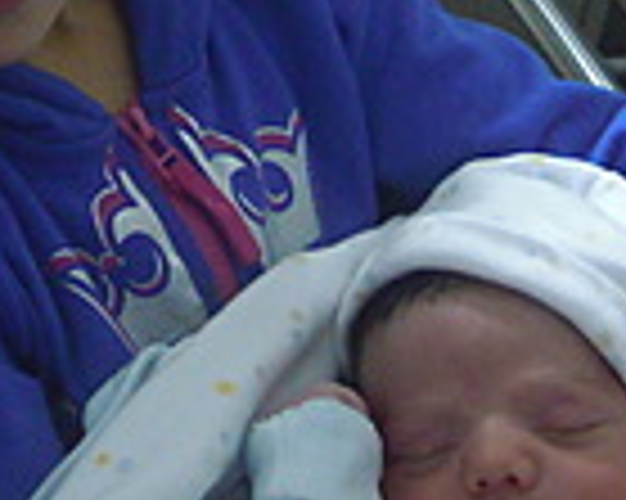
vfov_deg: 11.8
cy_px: -216
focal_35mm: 126
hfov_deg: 15.1
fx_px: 2333
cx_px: 32
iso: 400
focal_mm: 5
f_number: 2.7
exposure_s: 1/4
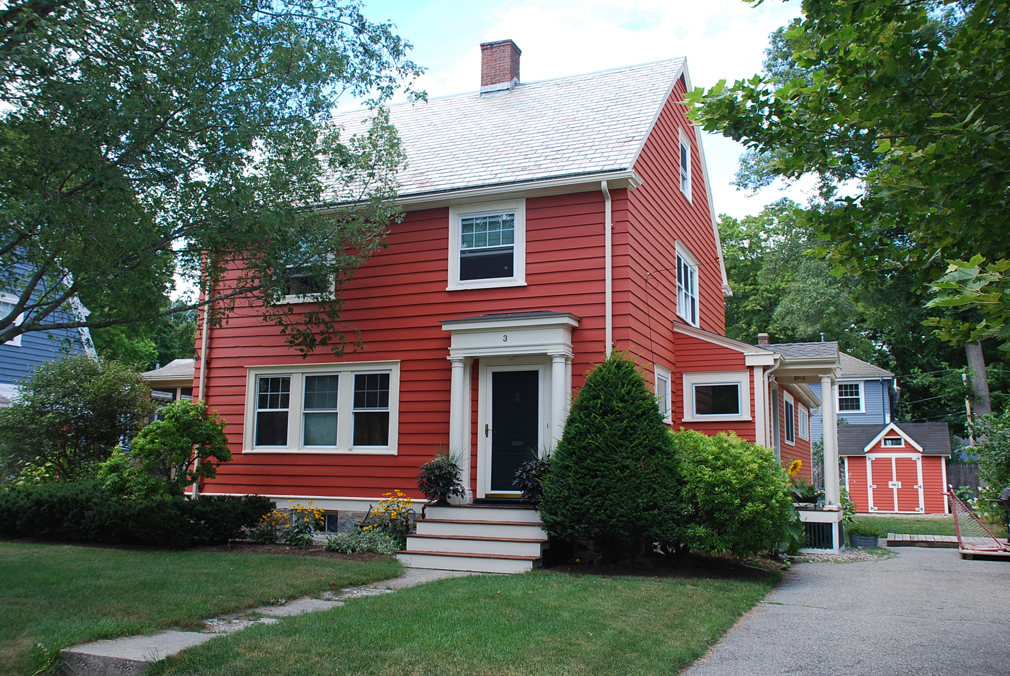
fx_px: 927
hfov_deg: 57.2
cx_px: 505
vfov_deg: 40.1
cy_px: 338
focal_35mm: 33
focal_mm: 22
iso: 125
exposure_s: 1/125
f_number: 5.6
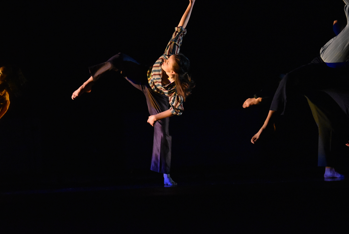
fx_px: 1620
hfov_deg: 12.3
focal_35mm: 167
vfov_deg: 8.2
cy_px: 94
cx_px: 162
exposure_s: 1/400
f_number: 4.5
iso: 5000
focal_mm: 92
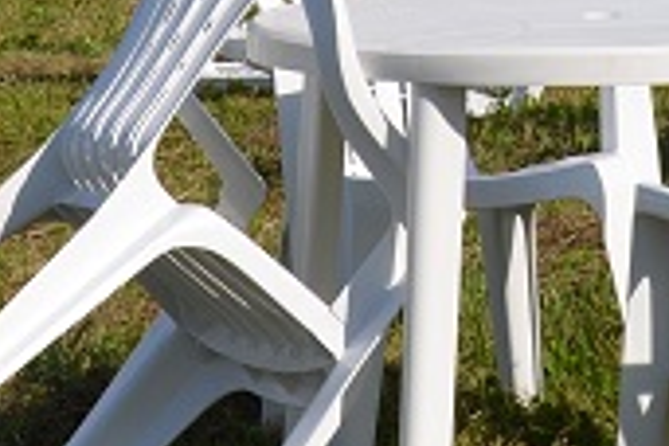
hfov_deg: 6.7
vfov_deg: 4.4
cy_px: -626
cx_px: 798
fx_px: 5649
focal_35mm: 304
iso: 100
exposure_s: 1/400
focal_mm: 34
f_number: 10
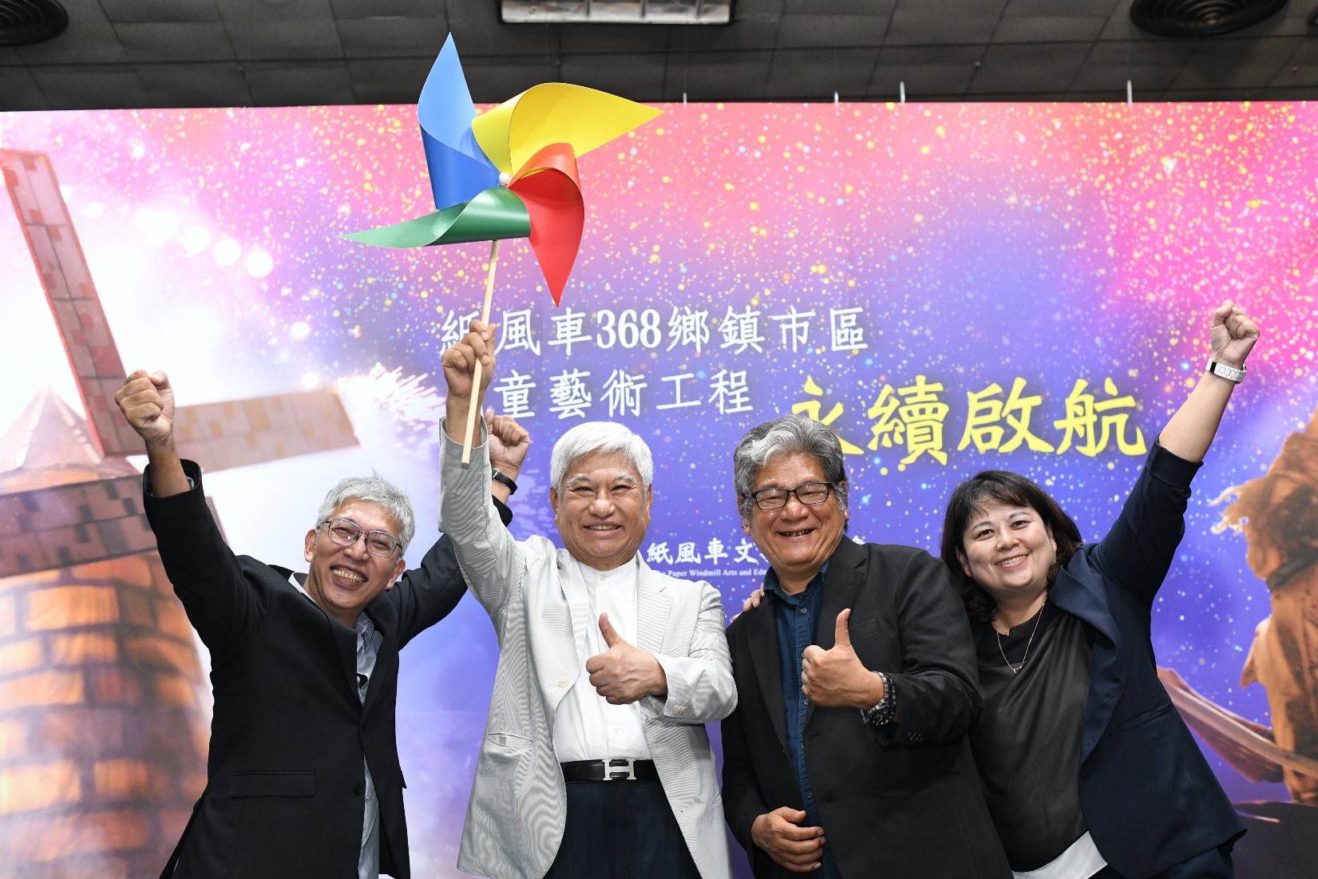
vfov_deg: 27.0
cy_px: 440
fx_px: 1831
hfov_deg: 39.6
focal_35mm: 50
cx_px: 659
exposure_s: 1/250
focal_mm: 50
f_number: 4
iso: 2500
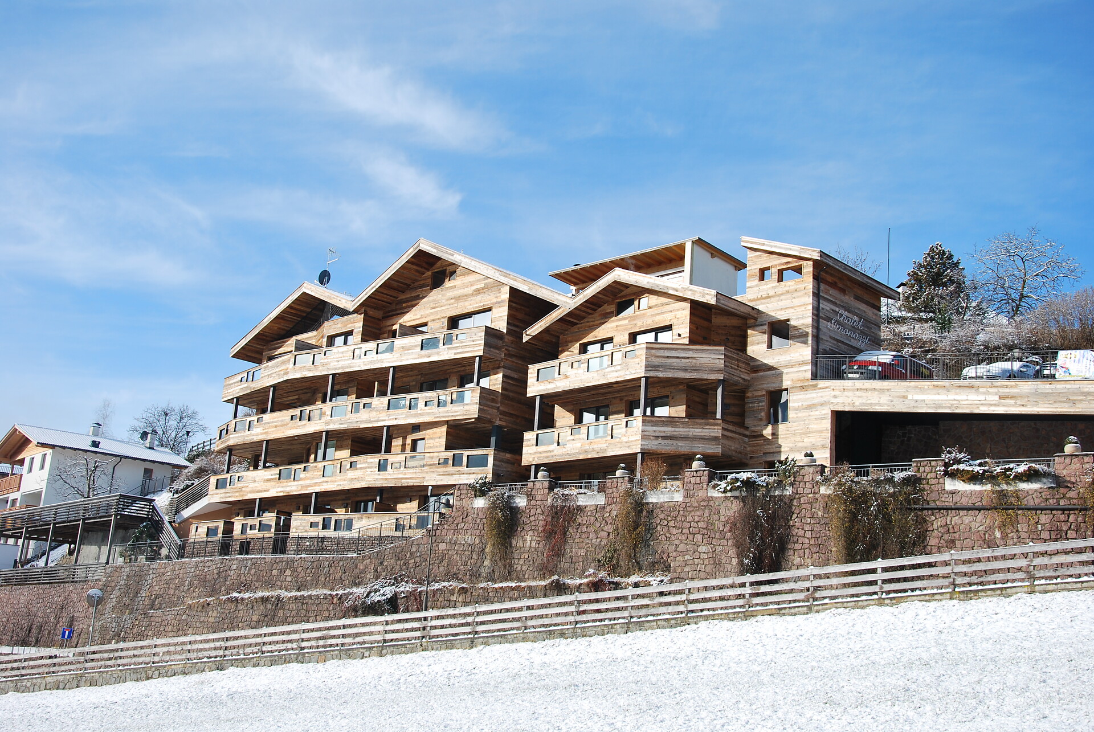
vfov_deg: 34.3
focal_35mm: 39
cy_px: 366
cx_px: 547
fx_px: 1187
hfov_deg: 49.5
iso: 100
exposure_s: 1/250
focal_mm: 26
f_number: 8
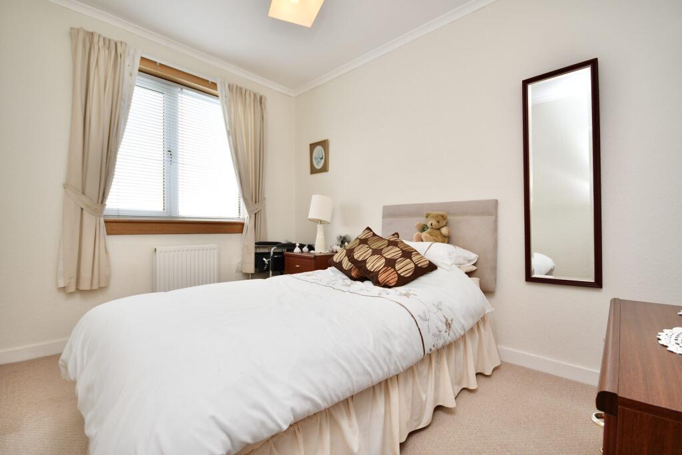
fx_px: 284
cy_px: 228
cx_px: 341
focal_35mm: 15
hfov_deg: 100.4
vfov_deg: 77.3
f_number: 5
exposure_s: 1/100
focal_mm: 10
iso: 200
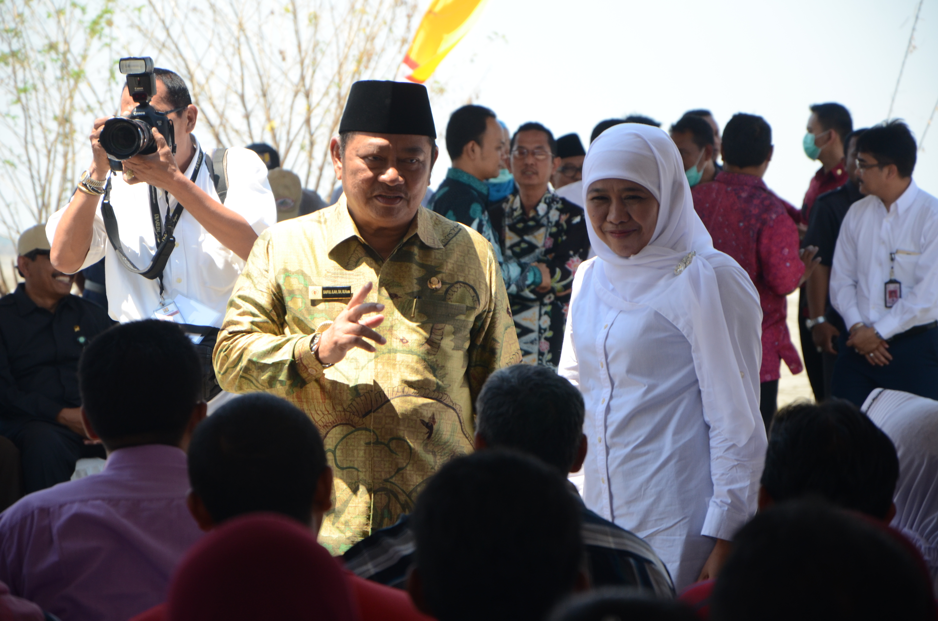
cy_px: 310
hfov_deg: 13.1
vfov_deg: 8.7
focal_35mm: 158
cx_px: 469
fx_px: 4095
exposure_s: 1/400
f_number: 5.6
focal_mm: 105
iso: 400
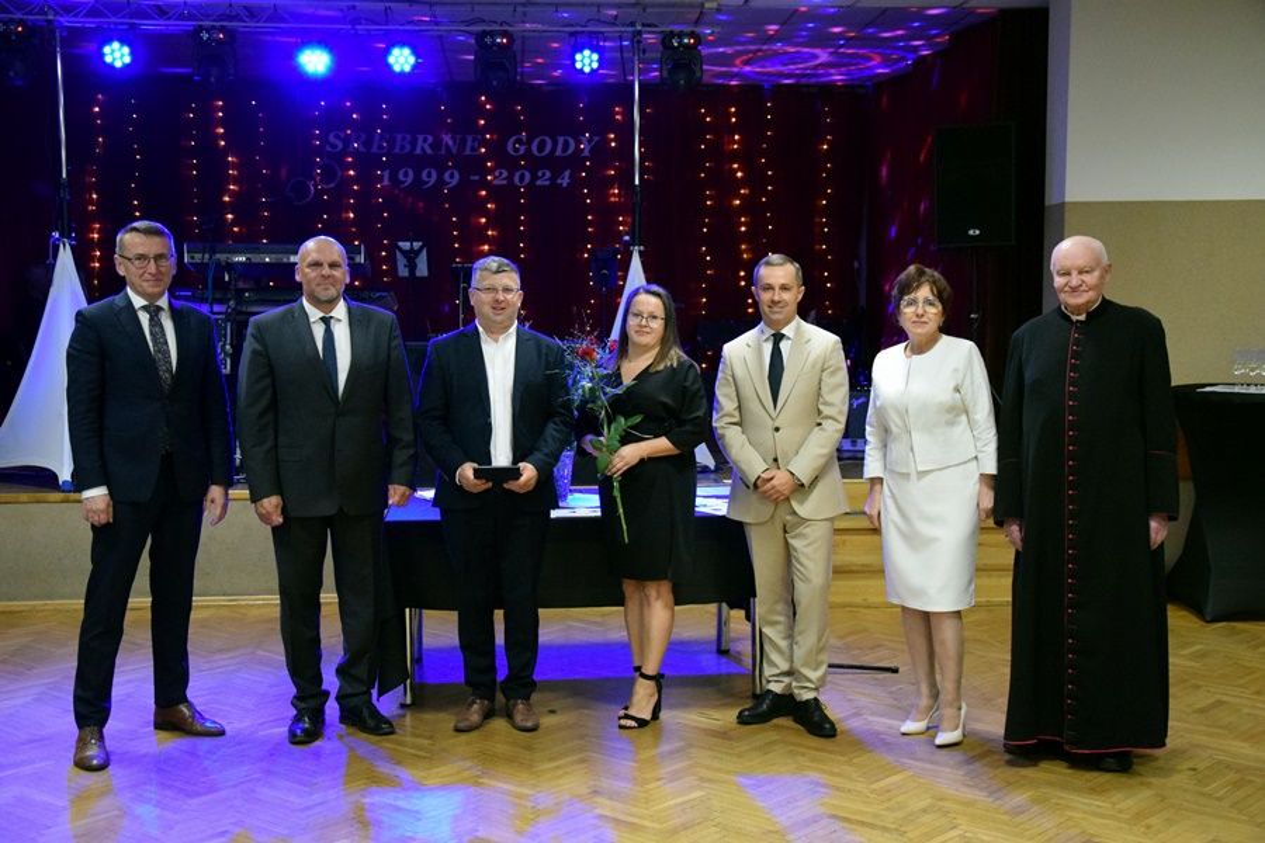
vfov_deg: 29.9
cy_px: 422
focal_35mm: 45
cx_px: 632
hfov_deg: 43.6
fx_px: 1581
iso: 5000
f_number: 4.2
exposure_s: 1/100
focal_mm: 30
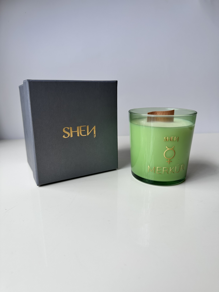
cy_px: 146
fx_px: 202
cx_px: 110
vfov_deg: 71.6
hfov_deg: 56.8
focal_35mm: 24
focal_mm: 6.86
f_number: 1.78
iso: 80
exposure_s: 1/491
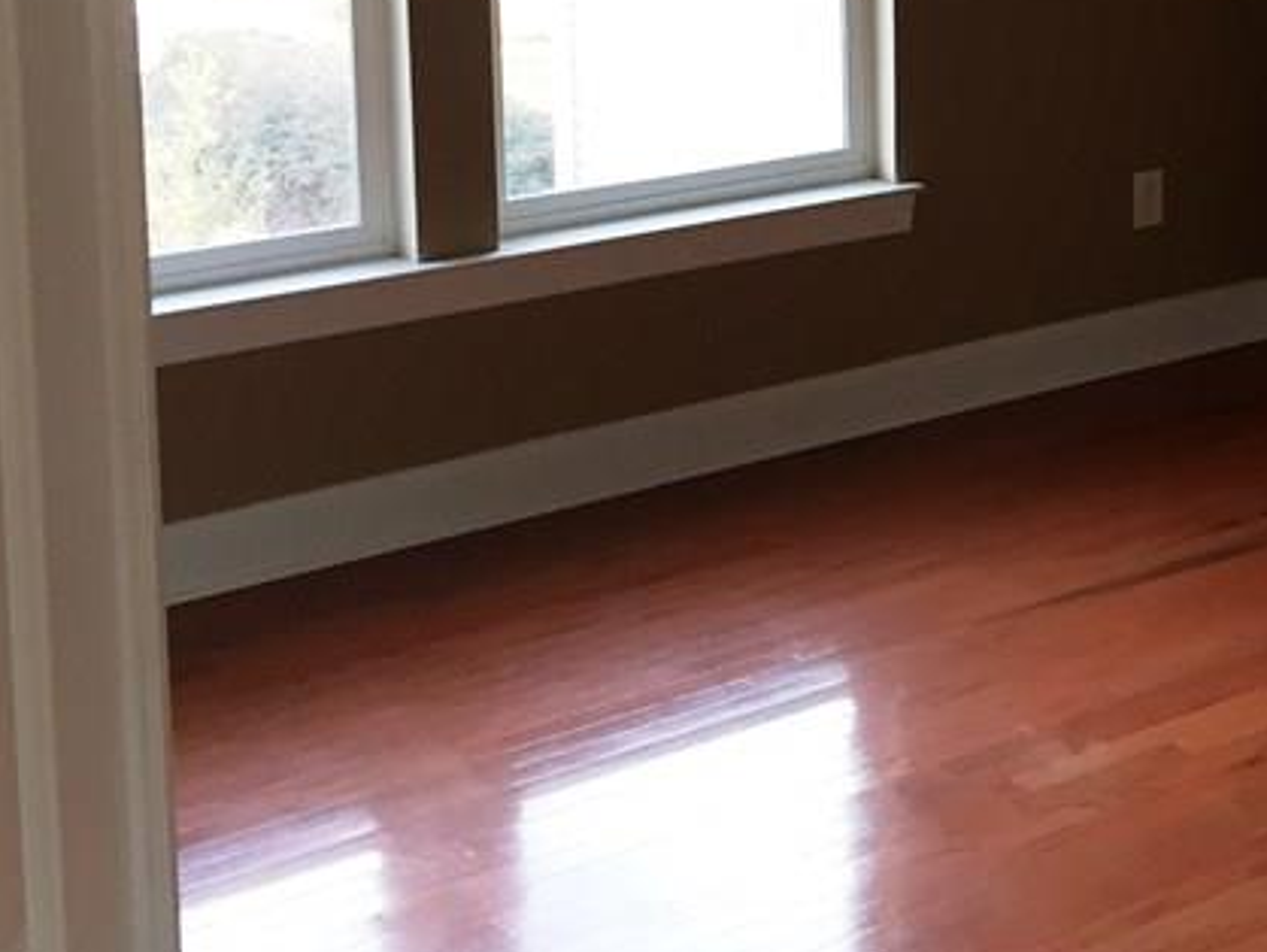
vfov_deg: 20.0
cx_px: 1425
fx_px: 2600
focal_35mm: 71
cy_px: -45
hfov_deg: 25.2
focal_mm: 4.15
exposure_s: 1/33
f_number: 2.2
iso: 32
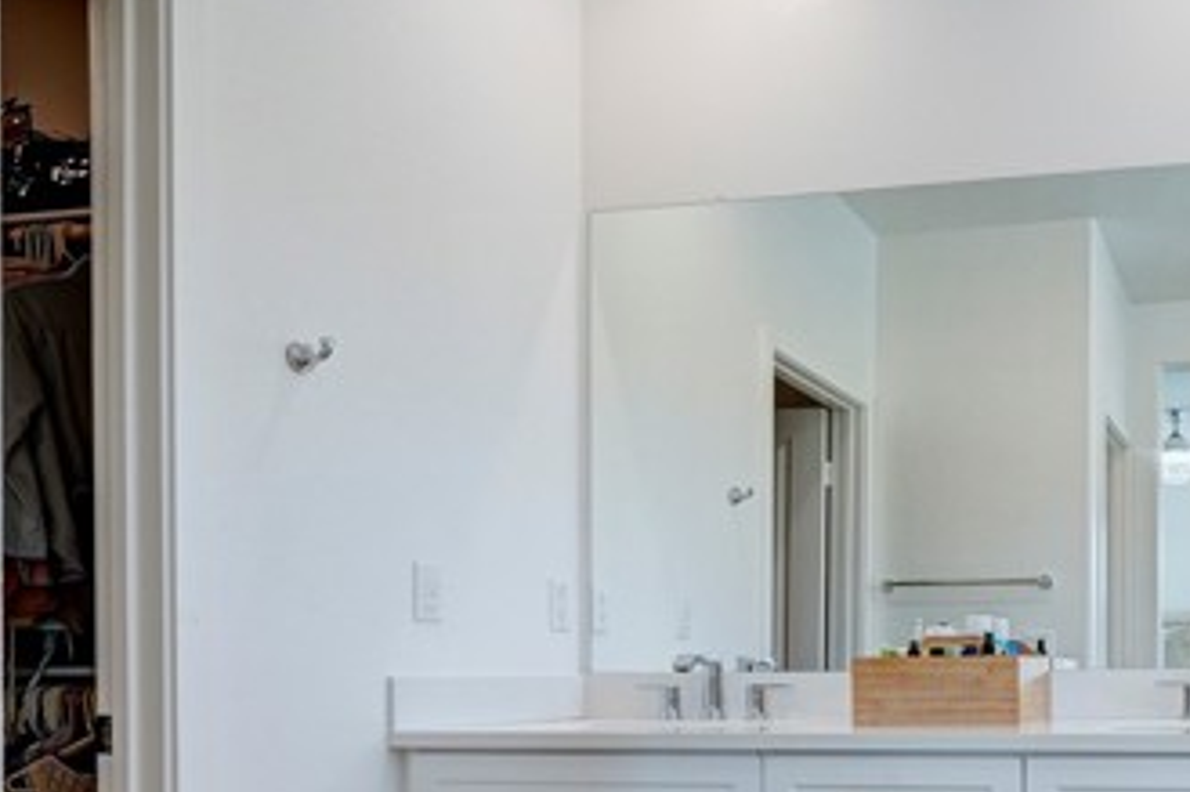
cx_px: 1096
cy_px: 667
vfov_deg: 36.1
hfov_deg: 48.1
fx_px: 1156
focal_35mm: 35
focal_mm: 12
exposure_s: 1/30
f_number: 11
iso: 400
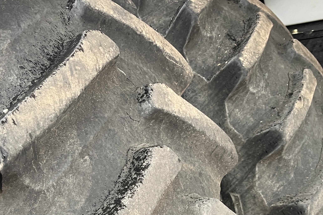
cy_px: 203
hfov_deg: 37.5
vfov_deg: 24.6
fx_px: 475
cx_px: 155
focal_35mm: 53
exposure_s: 1/71
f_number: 1.6
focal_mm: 5.1
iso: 125
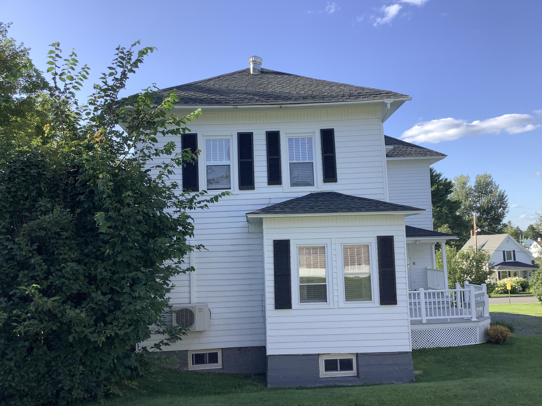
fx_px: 485
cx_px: 271
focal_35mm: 31
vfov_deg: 45.4
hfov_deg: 58.4
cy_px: 203
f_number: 2.4
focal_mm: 3.3
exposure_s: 1/586
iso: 25
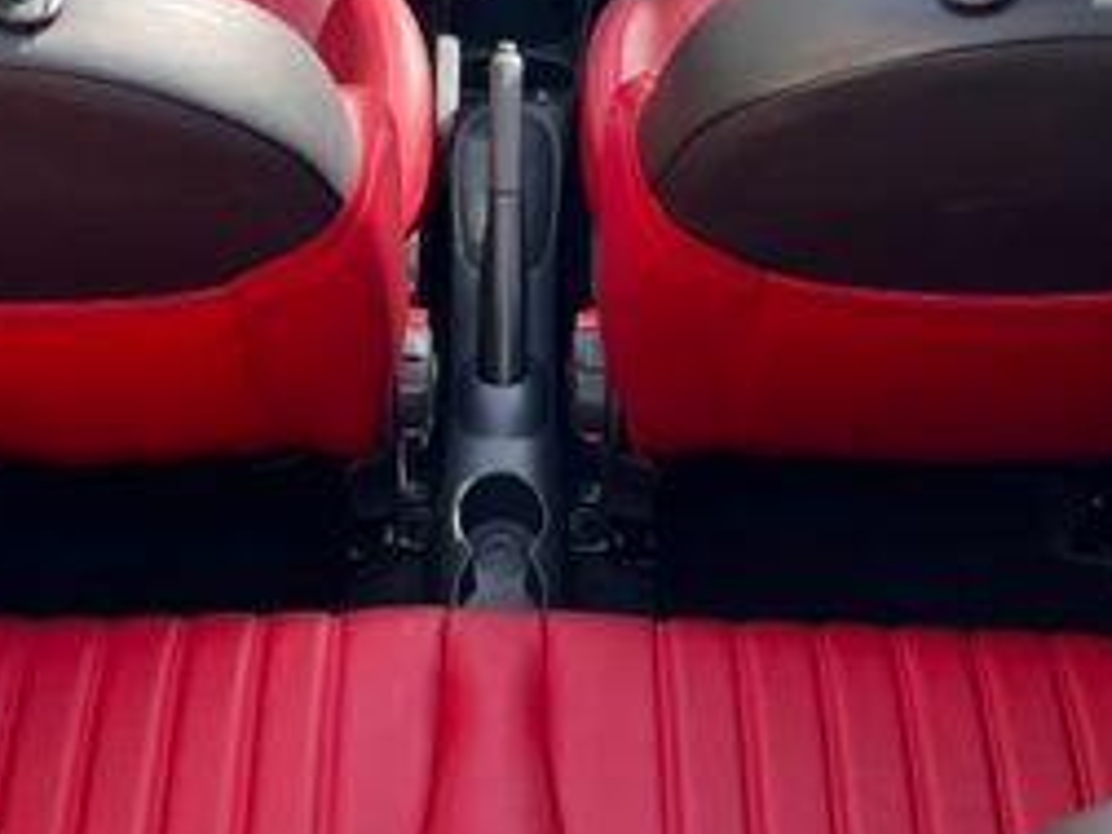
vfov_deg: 21.5
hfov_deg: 29.4
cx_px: 499
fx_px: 2120
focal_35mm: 66
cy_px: 0
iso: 50
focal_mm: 5.7
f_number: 1.5
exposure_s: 1/572
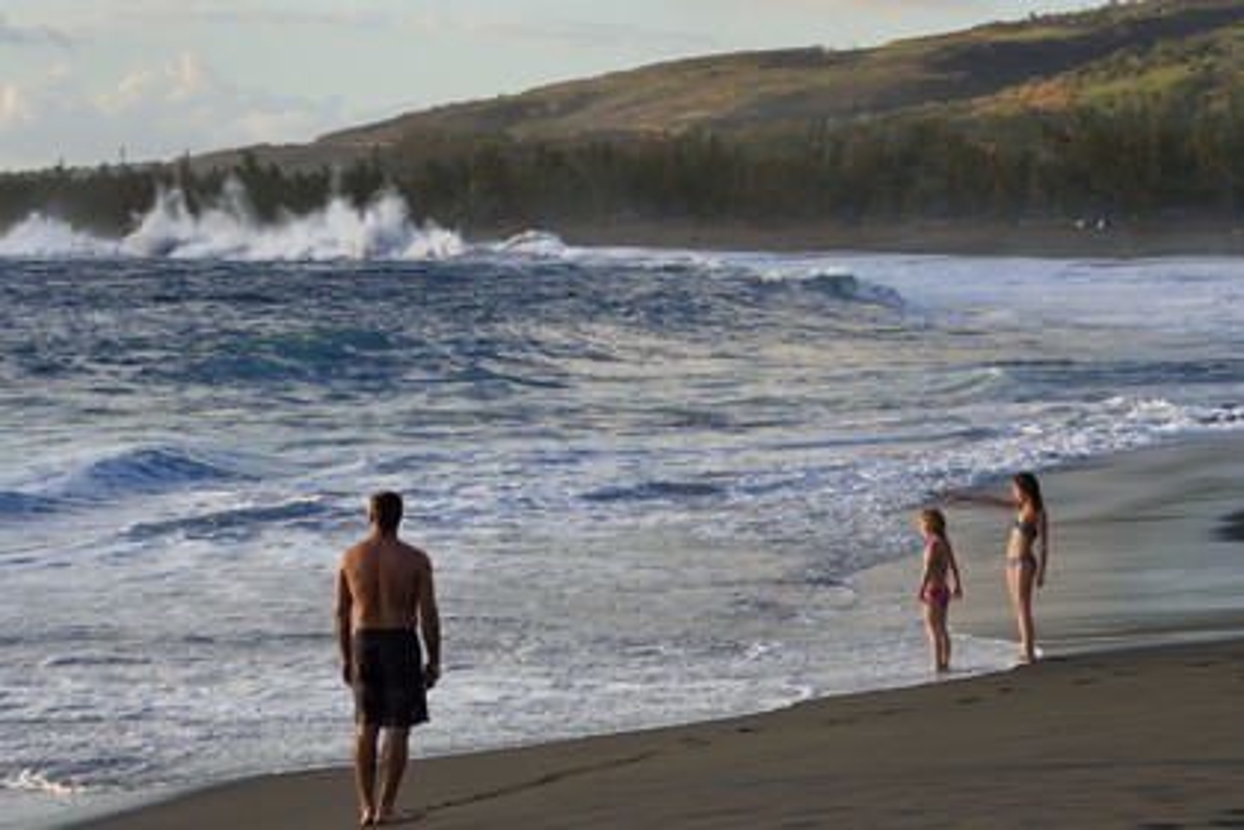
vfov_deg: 13.0
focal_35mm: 105
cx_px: 622
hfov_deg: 19.5
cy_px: 415
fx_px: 3628
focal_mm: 105
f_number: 11
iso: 400
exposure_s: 1/250
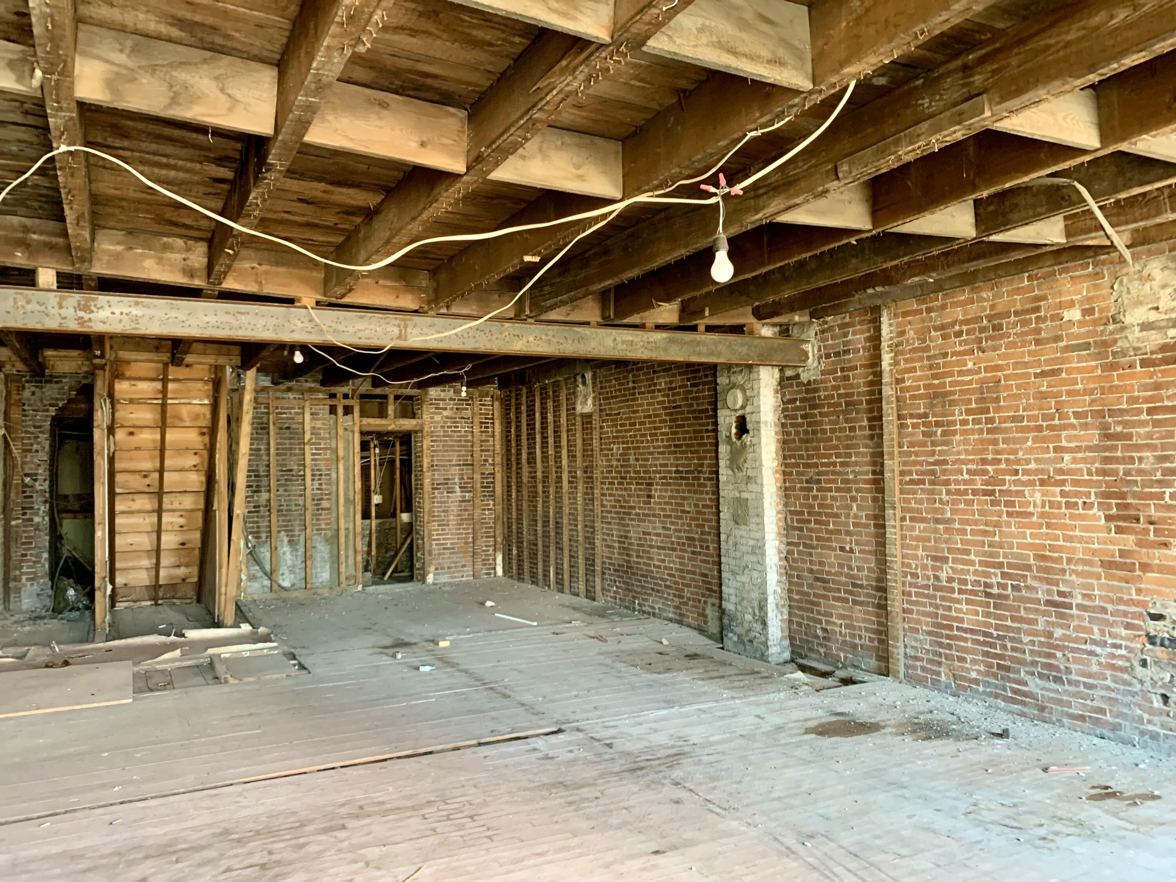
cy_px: 441
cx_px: 588
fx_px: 883
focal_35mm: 26
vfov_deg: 53.1
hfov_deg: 67.3
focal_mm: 4.25
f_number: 1.8
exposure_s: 1/36
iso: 400
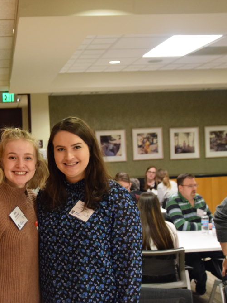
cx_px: 33
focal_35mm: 53
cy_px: 150
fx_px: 463
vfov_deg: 36.2
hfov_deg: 26.8
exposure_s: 1/160
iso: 3200
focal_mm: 24
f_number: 2.8
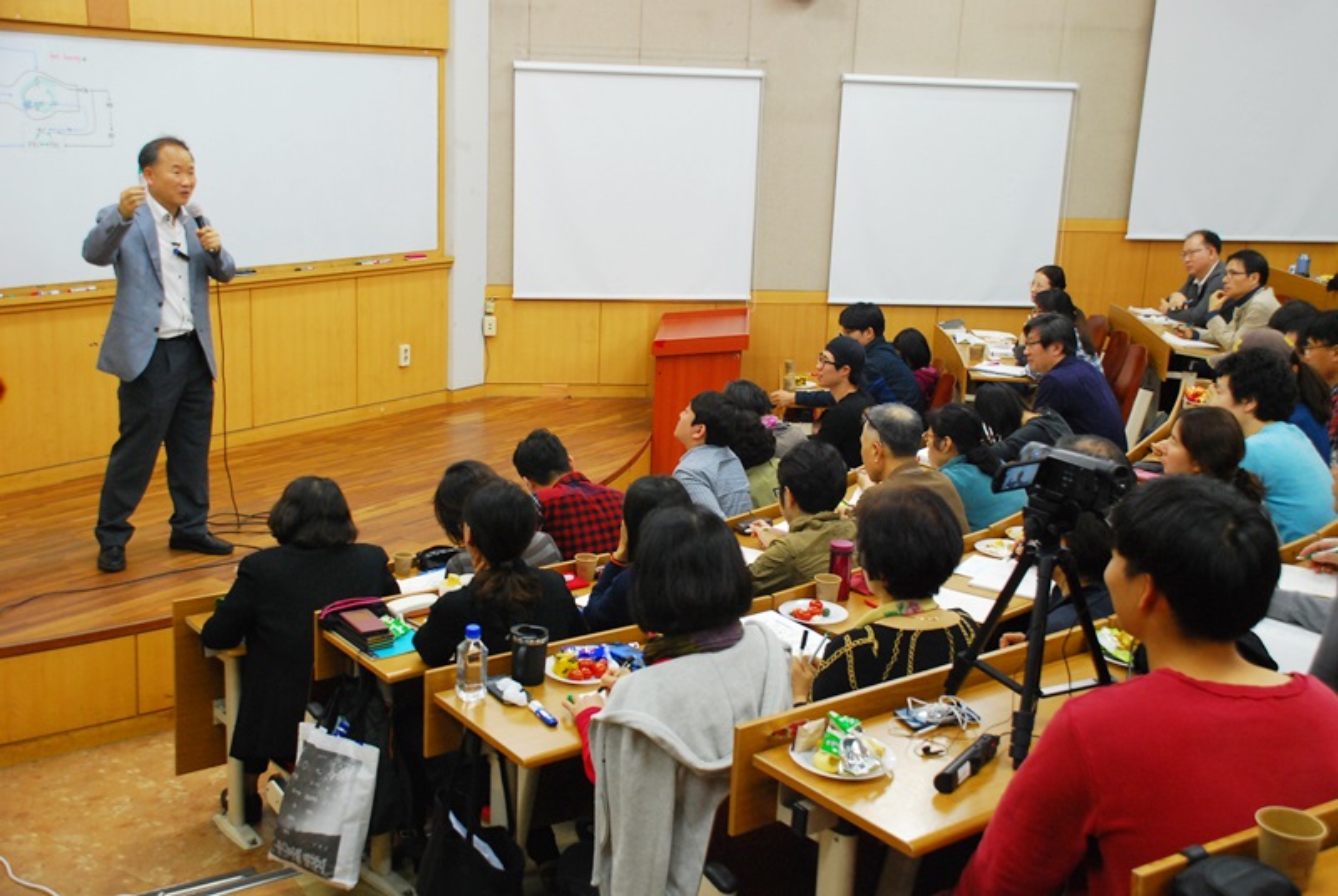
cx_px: 669
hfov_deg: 46.3
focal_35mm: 42
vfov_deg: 32.0
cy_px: 448
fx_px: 1563
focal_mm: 28
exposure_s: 1/30
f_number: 4
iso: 640
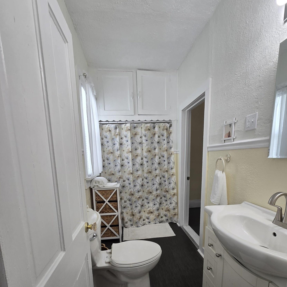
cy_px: 185
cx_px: 146
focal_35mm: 16
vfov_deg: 85.1
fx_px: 150
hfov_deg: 87.4
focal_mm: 2.2
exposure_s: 1/60
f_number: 2.2
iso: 50
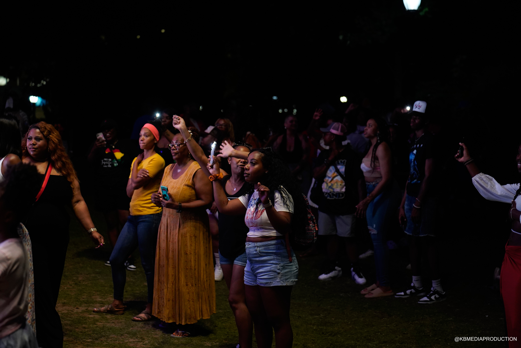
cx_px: 260
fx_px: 1013
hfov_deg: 28.8
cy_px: 174
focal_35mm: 70
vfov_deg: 19.5
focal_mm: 70
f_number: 2.8
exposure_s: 1/250
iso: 3200
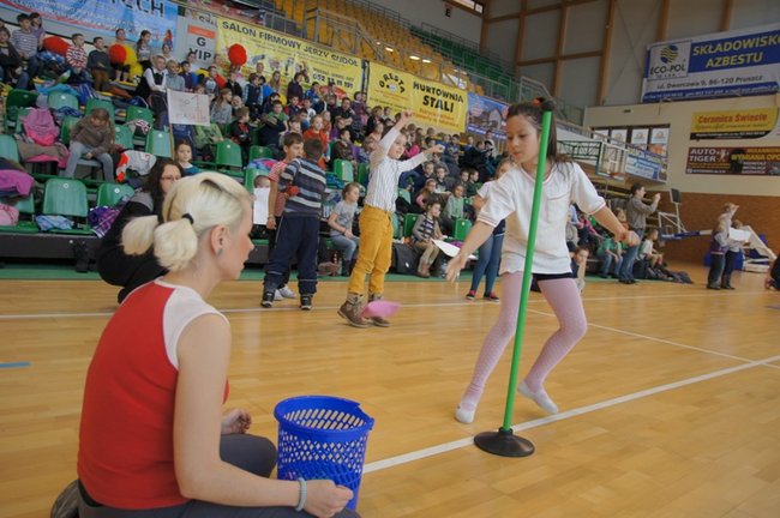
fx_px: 552
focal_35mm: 26
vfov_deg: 50.3
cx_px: 390
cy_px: 259
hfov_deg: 70.5
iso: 400
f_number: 2.8
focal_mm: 17
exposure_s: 1/160
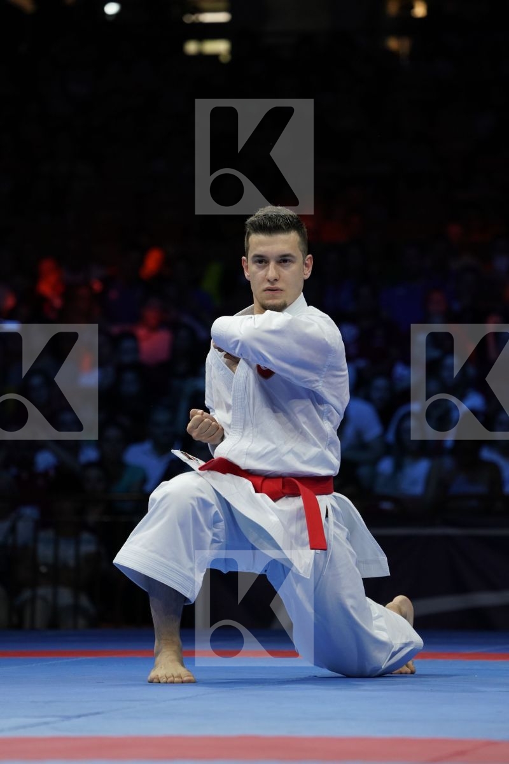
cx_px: 254
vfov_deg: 8.9
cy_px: 382
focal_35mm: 232
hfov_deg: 5.9
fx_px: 4920
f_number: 5.6
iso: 1600
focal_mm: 232
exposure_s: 1/500
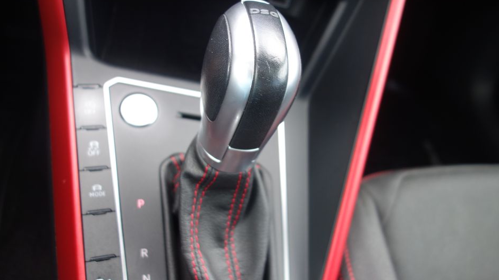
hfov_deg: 60.9
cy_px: 149
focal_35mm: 32
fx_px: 423
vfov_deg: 36.7
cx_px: 270
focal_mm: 10.4
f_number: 2
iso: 125
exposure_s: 1/100
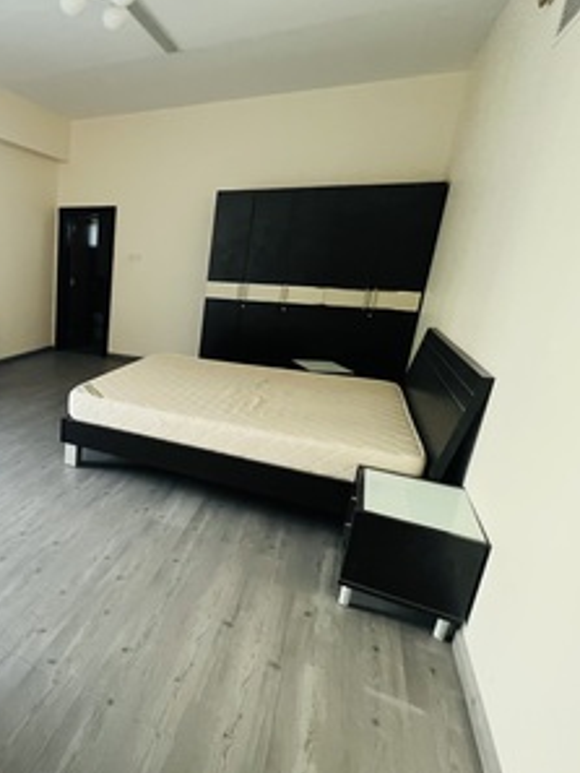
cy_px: 384
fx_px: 446
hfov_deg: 56.5
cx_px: 53
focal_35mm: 20
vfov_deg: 81.7
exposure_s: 1/60
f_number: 1.8
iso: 400
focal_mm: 1.57
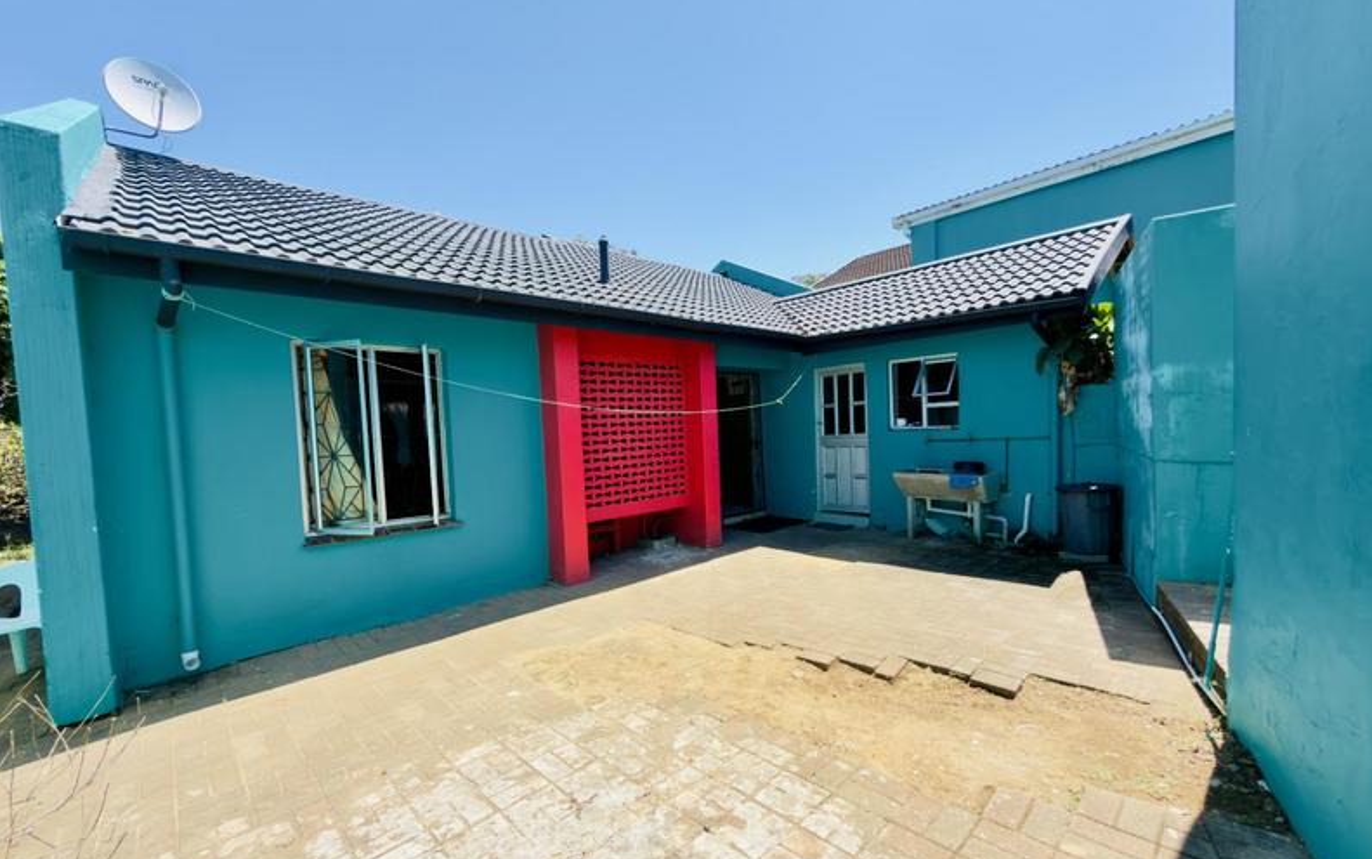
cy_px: 456
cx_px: 692
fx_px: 561
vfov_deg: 74.8
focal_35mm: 15
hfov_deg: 101.4
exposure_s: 1/343
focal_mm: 2.22
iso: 16
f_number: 2.2
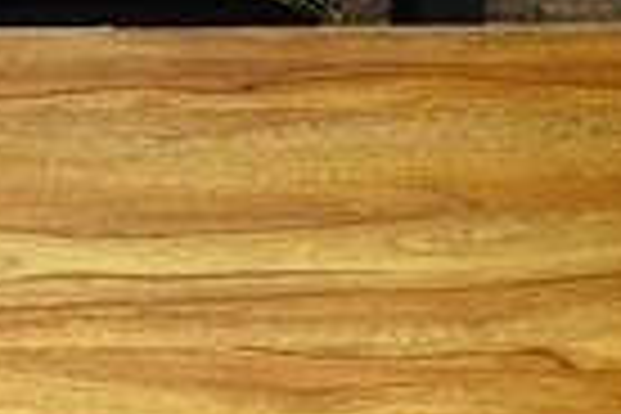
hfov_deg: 11.0
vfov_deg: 7.7
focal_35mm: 168
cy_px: 961
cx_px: -684
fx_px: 2898
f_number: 3.5
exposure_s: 1/60
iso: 1600
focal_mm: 29
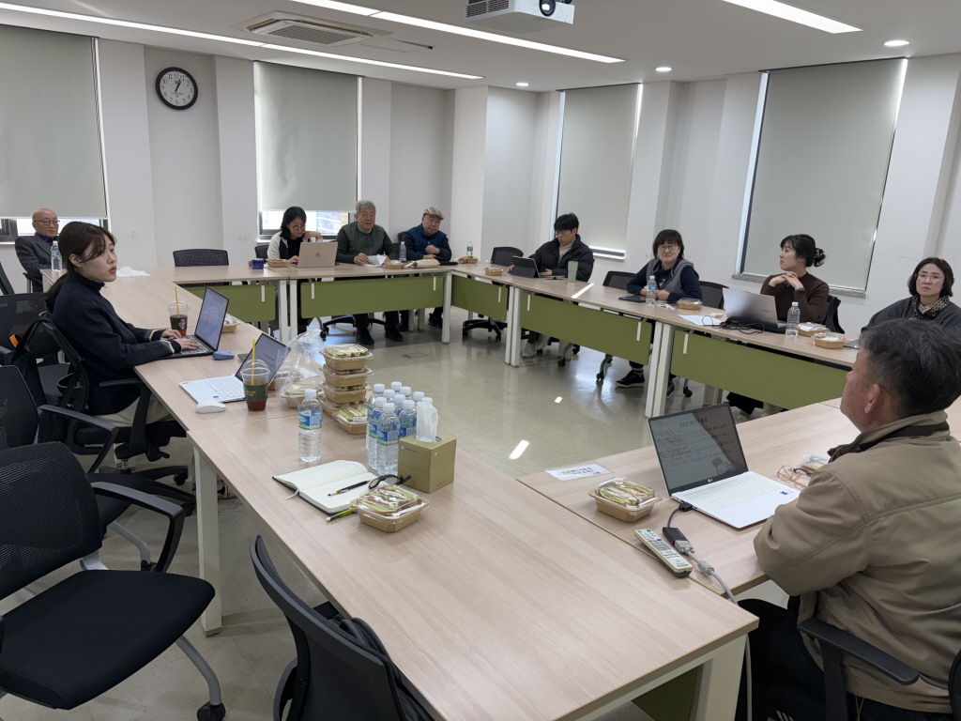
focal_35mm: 26
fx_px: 722
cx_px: 480
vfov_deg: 53.1
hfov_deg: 67.3
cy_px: 360
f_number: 1.6
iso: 100
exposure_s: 1/120
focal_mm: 5.96
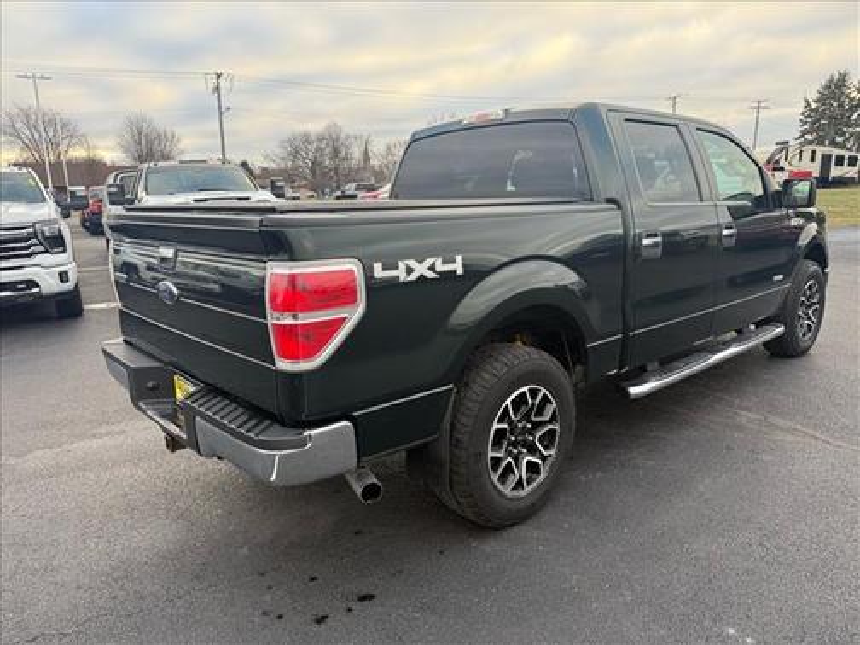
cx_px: 430
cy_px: 322
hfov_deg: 71.6
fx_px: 596
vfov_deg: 56.8
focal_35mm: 24
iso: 100
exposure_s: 1/275
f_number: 1.78
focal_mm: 6.76
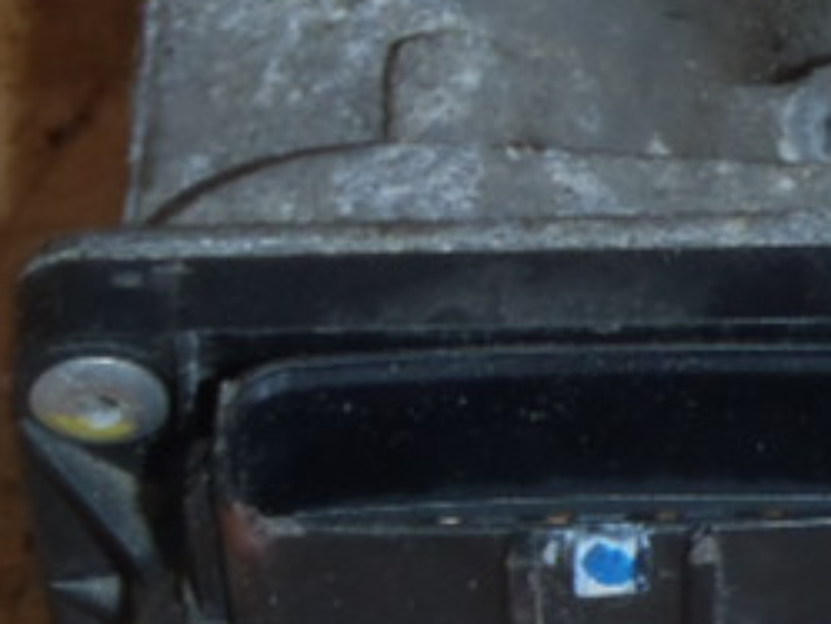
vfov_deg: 7.6
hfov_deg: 10.1
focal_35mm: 195
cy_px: 244
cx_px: 761
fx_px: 4683
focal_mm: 6.83
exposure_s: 1/40
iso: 100
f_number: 4.6
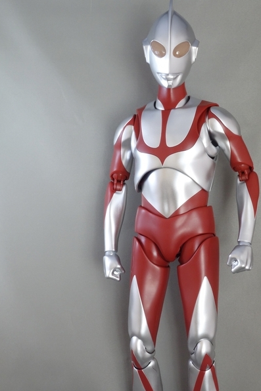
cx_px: 166
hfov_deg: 24.5
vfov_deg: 35.9
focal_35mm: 55
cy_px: 256
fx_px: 598
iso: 500
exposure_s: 1/6
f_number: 11
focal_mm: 15.28
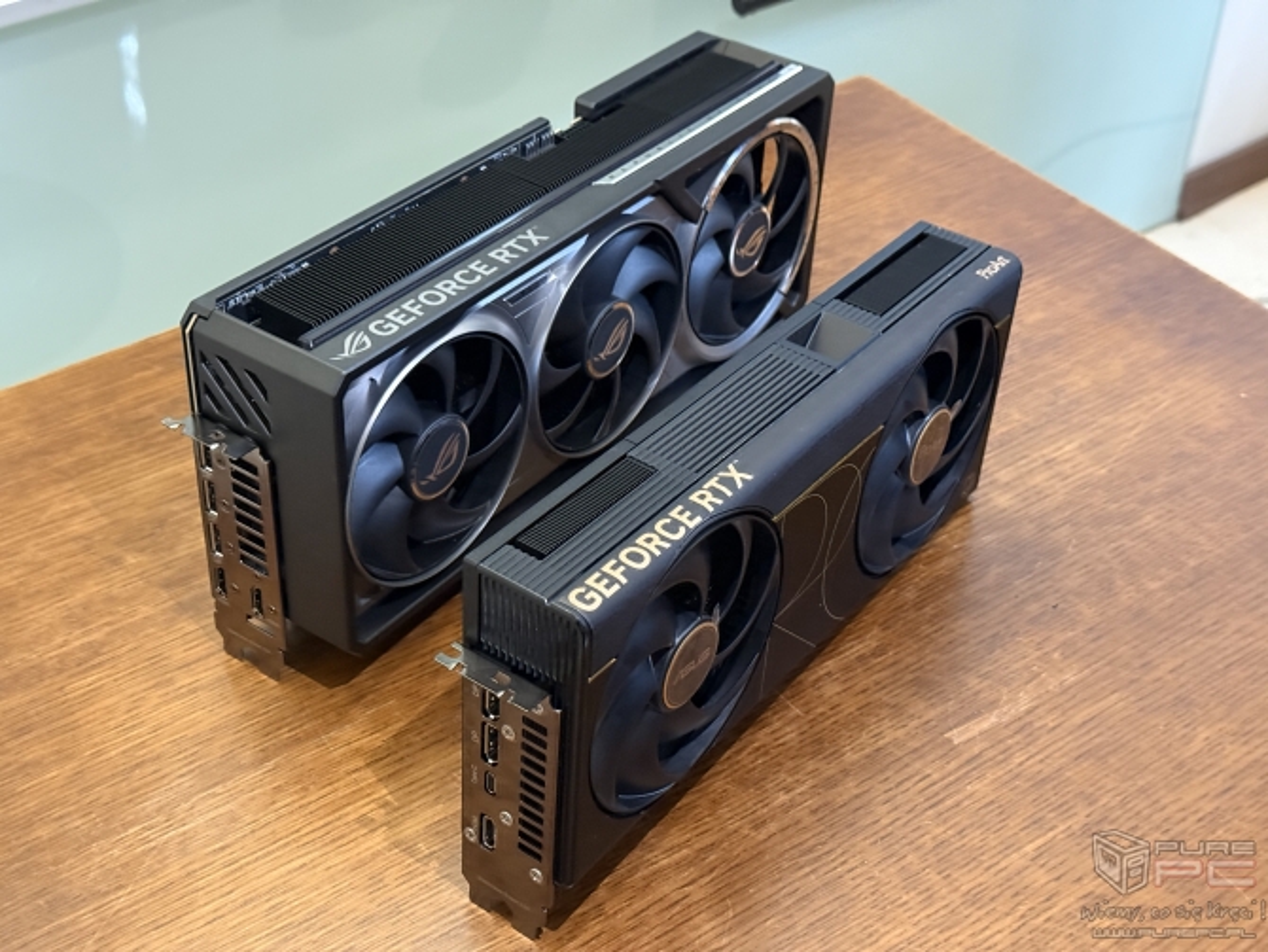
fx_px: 1759
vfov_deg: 30.3
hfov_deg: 39.6
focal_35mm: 48
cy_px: 476
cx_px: 634
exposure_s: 1/30
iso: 640
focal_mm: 6.76
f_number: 1.78
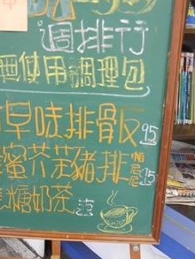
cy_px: 112
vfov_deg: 45.6
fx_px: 308
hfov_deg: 34.9
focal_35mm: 41
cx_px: 71
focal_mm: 12
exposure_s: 1/60
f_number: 3.5
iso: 2000
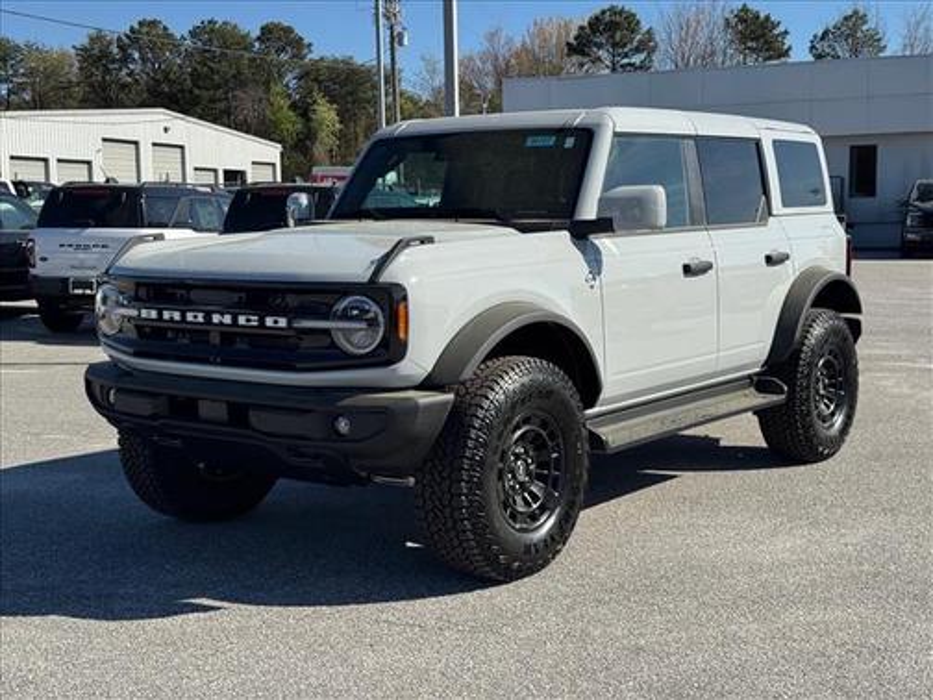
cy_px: 350
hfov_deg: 39.7
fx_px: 1294
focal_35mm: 48
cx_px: 466
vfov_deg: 30.3
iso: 64
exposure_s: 1/4310
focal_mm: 6.76
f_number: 1.78
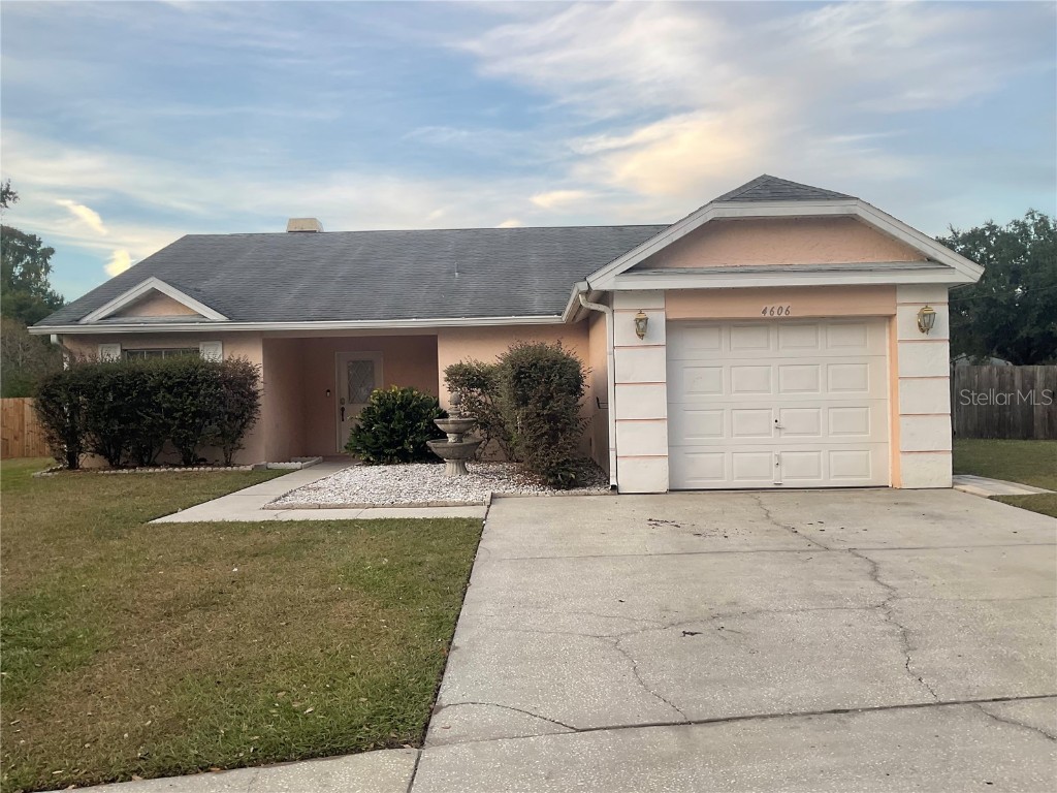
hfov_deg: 61.7
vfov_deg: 48.2
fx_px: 886
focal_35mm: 29
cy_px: 396
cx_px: 528
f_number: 1.8
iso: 16
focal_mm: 3
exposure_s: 1/197
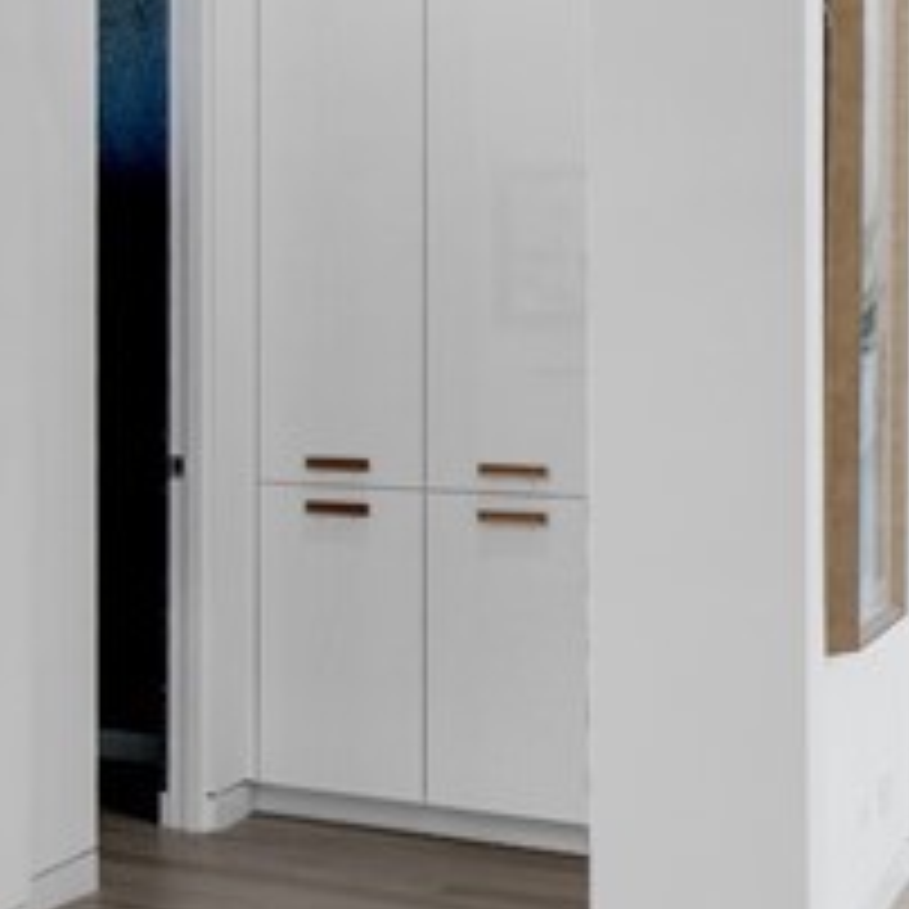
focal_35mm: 73
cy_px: 432
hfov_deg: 16.9
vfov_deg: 23.7
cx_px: -956
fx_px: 2169
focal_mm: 16
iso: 500
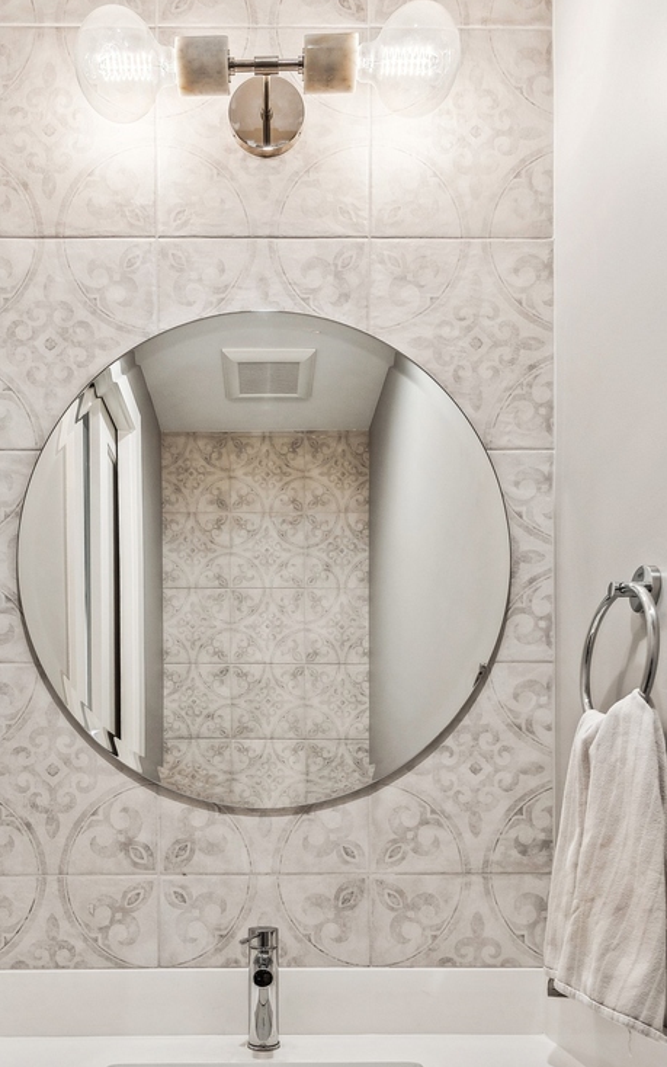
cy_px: 743
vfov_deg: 71.7
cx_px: 262
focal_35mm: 24
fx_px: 698
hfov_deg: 50.7
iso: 320
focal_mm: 16
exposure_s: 1/13
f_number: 8
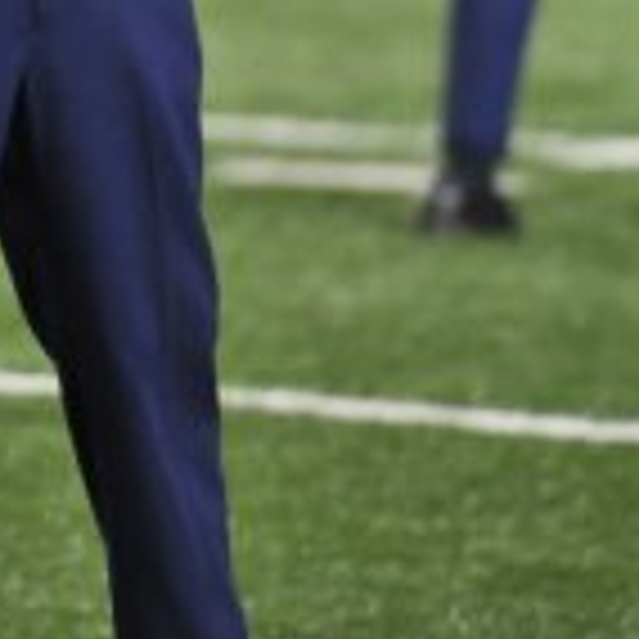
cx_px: 79
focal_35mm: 1074
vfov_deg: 1.6
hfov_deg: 1.6
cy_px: -382
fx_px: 22430
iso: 800
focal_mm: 200
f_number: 2.8
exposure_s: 1/250
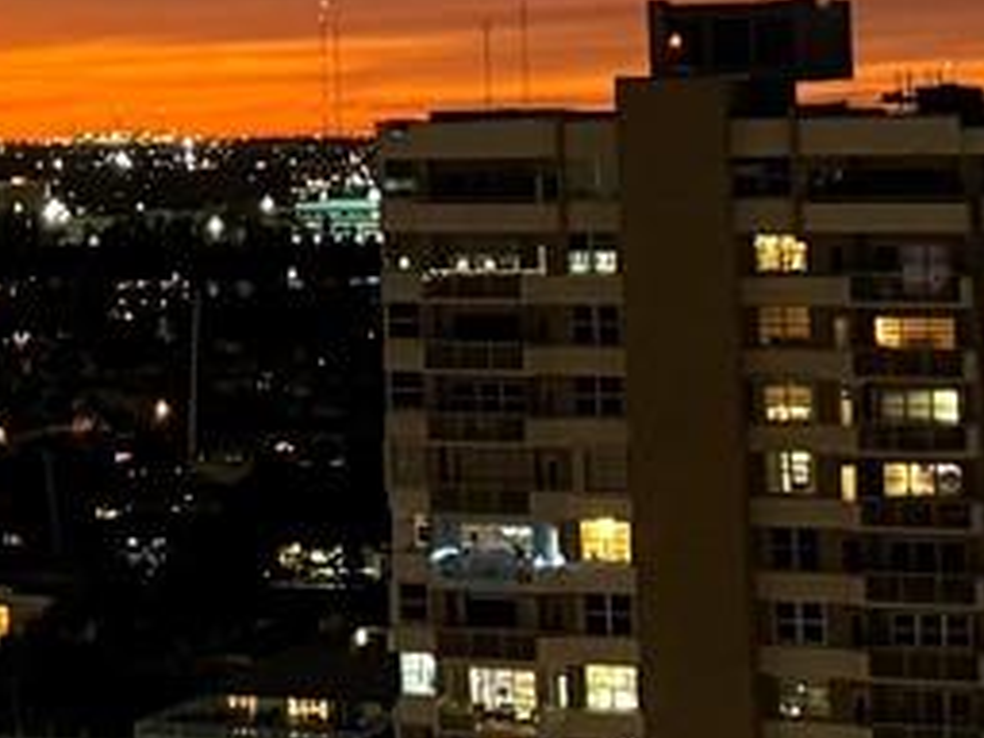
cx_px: -480
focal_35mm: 150
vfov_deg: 9.7
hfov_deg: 12.5
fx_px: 4264
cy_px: -184
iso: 1000
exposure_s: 1/30
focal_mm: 6.76
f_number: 1.78
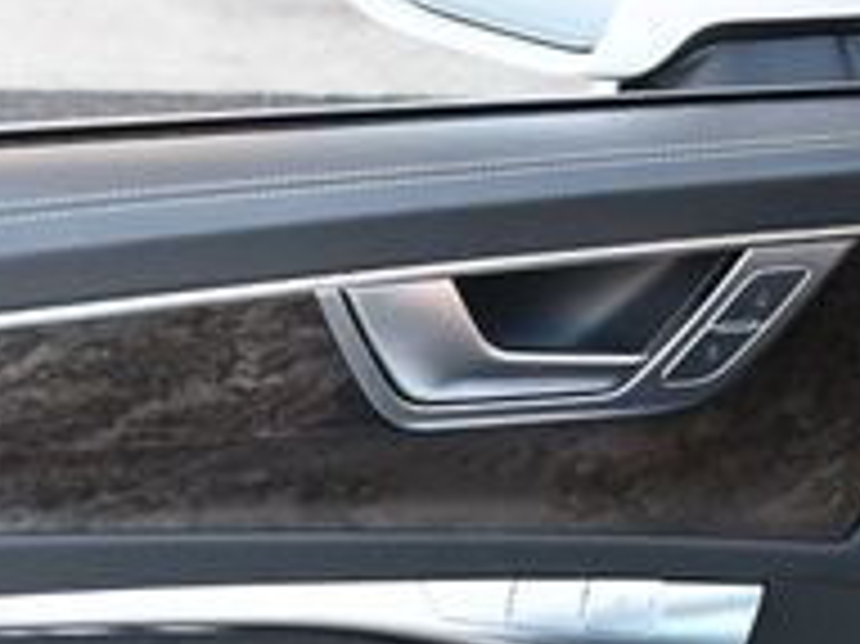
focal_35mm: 116
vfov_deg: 12.4
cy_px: 838
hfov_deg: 16.7
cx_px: 36
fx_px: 2880
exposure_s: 1/250
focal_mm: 18
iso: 500
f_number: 3.5
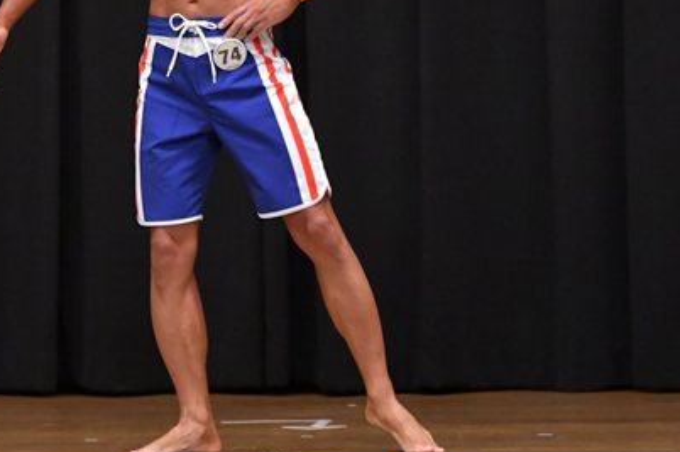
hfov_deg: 4.5
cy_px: 71
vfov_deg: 3.0
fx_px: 8735
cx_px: 226
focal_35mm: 463
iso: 6400
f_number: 5.6
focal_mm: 160
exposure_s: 1/400
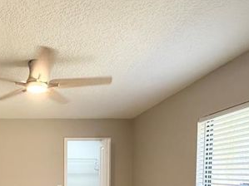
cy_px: 188
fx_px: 237
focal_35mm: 33
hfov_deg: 52.3
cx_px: 55
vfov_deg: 37.9
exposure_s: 1/120
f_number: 2.2
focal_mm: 2.22
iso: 400
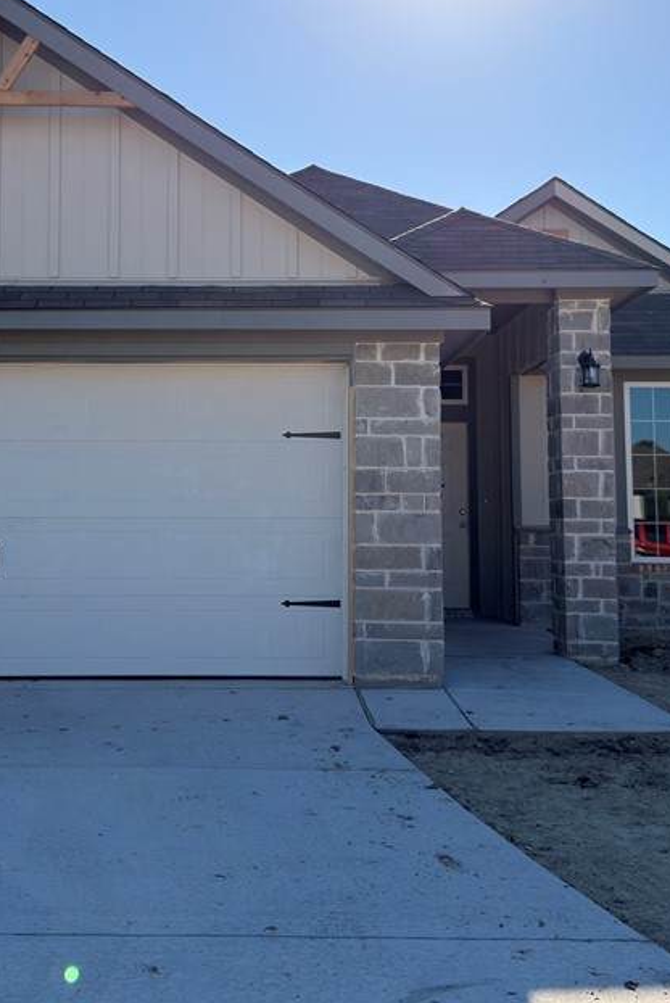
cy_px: 412
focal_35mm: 41
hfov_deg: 32.5
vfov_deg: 47.2
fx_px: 1143
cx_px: 253
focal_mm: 6.76
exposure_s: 1/6494
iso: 100
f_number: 1.78
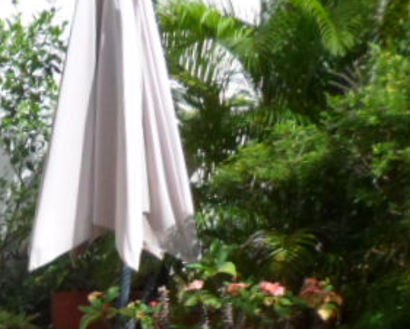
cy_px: 437
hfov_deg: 18.6
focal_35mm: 89
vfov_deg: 16.3
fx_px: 1080
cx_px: -235
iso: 80
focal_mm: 4.5
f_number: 2.5
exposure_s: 1/1500
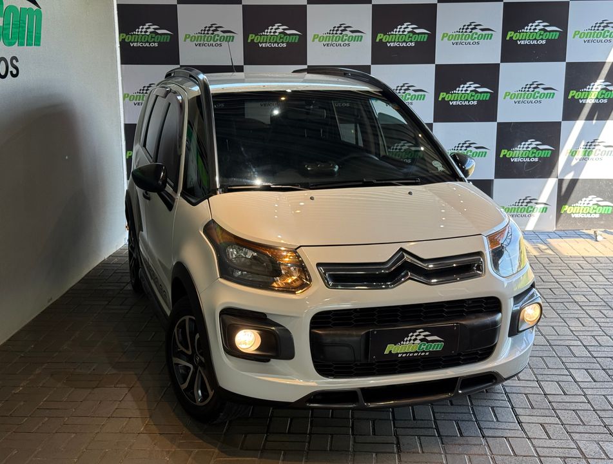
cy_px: 232
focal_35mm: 48
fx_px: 853
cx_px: 306
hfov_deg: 39.5
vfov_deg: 30.4
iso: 64
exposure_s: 1/121
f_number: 1.78
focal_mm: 6.76
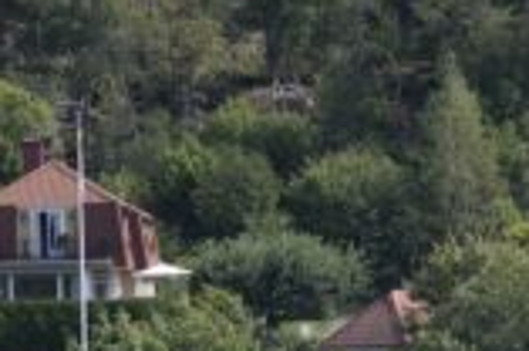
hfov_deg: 4.0
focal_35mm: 517
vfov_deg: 2.6
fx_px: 7582
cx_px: 216
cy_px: 202
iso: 320
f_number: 6.3
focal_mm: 180
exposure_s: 1/800
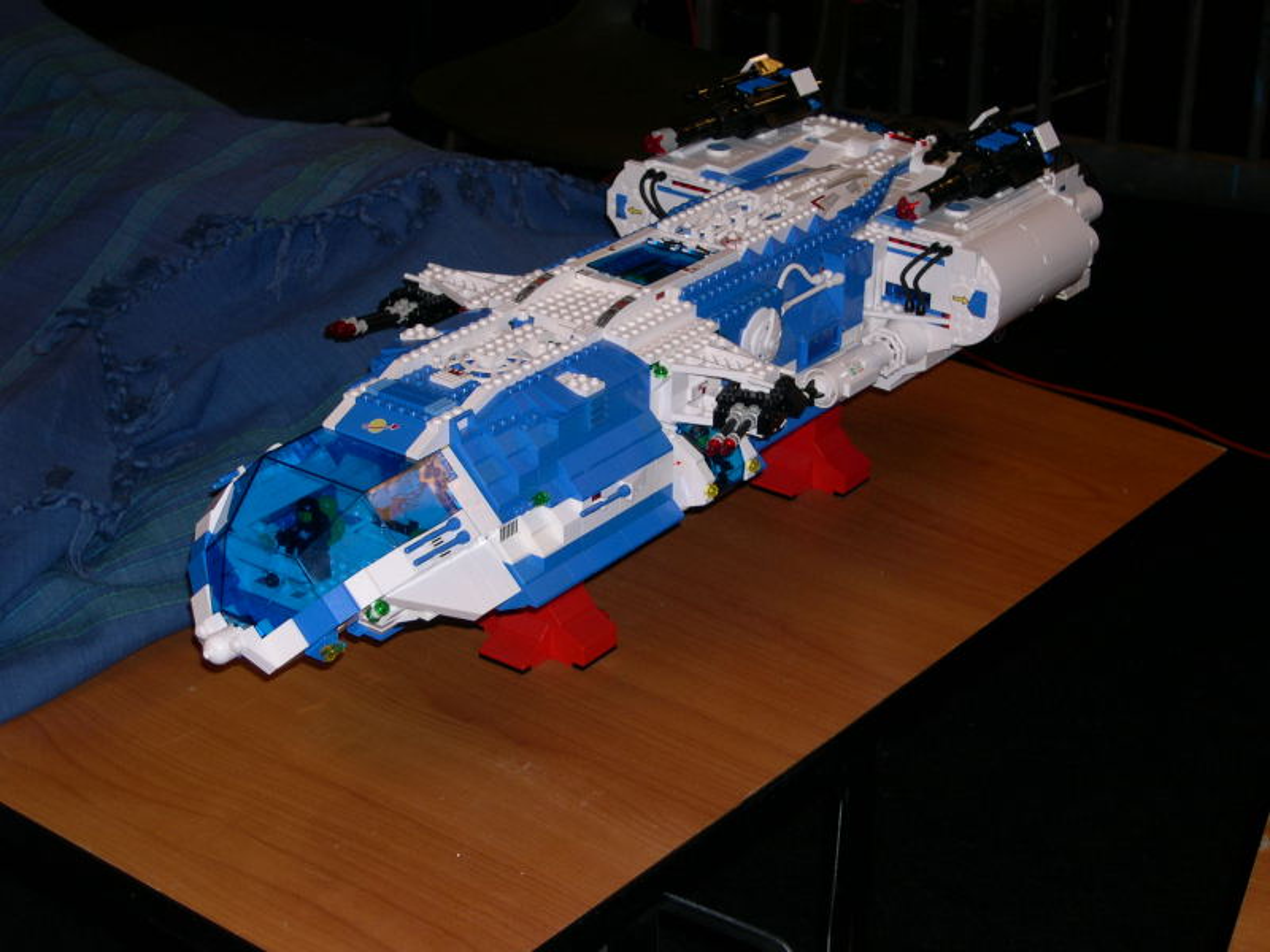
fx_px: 2458
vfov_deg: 21.9
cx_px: 635
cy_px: 476
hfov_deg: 29.0
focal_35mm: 67
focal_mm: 14.2
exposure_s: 1/60
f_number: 3.7
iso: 100
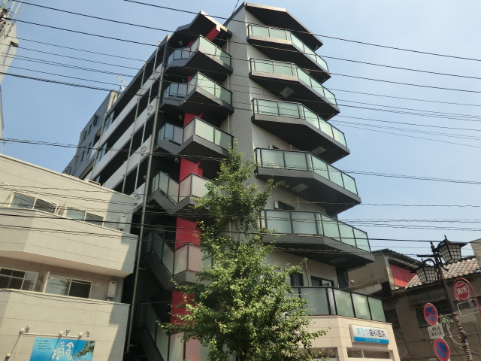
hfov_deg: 71.6
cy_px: 180
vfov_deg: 56.8
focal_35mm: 24
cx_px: 240
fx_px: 333
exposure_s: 1/200
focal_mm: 4.3
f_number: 7.5
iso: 80
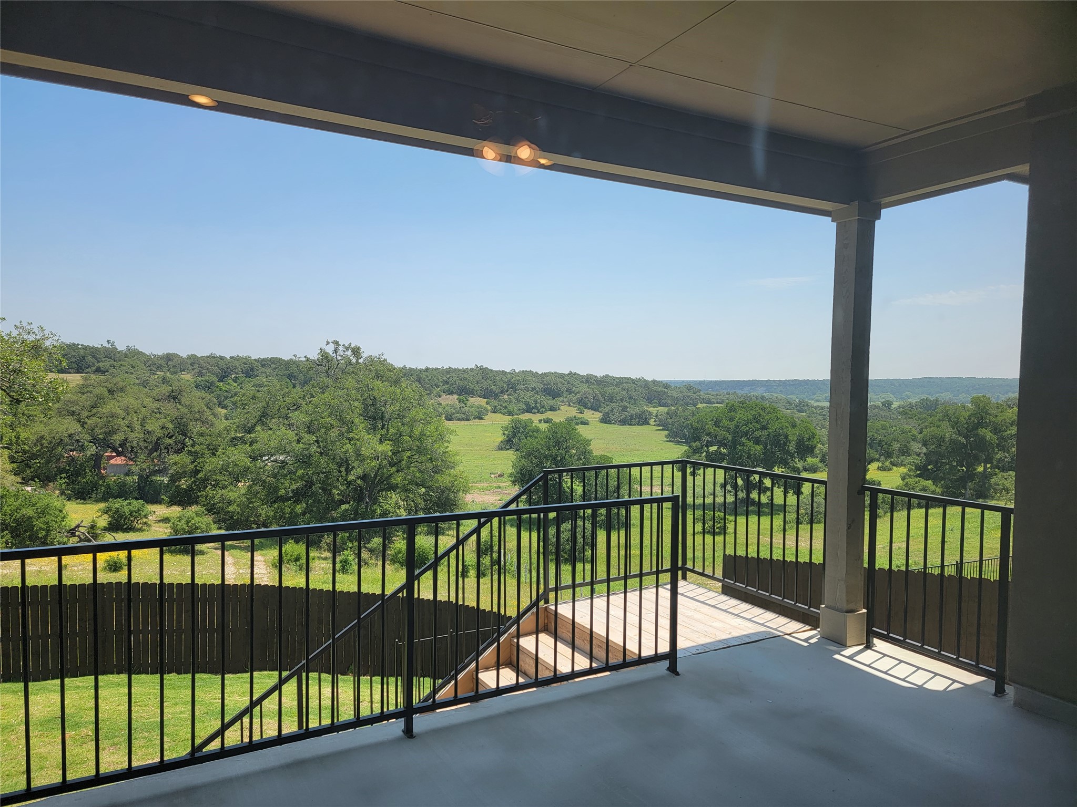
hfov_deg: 71.6
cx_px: 538
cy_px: 404
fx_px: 747
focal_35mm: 24
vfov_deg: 56.8
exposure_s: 1/528
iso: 16
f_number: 1.8
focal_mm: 6.7
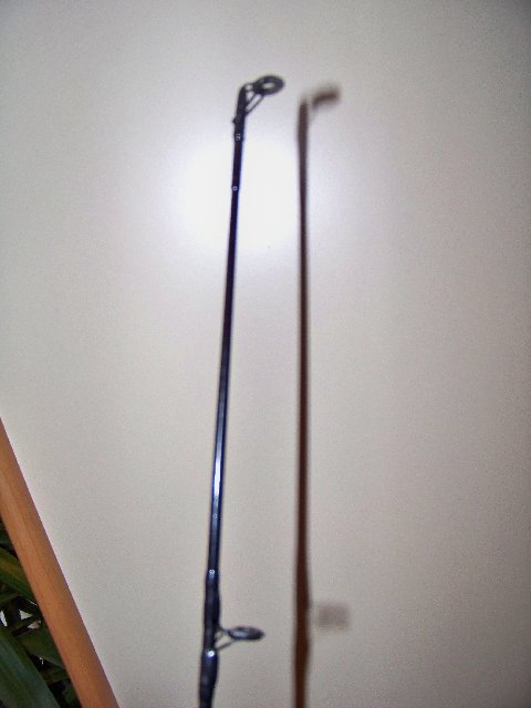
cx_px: 266
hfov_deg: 42.9
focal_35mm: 33
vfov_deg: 55.4
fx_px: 675
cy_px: 354
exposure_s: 1/30
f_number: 2.8
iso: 200
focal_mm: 5.85
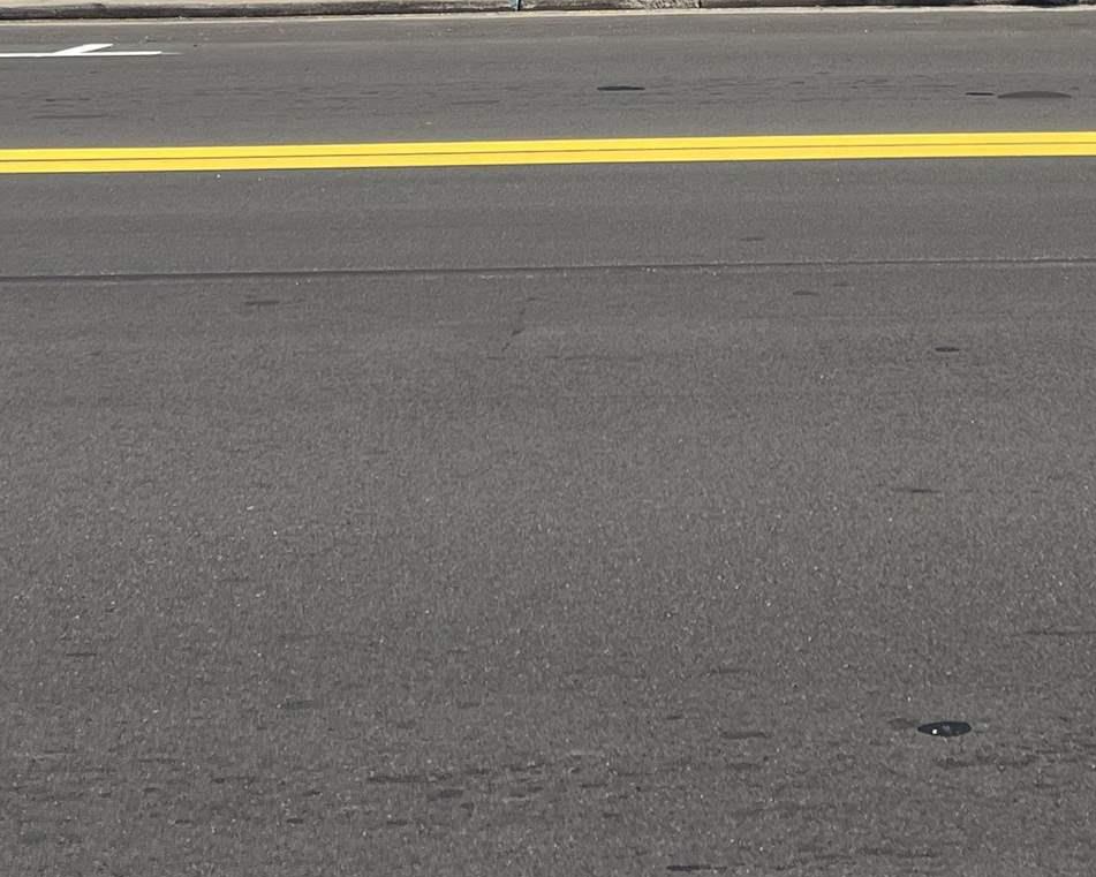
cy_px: -444
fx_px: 2660
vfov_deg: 16.9
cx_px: 987
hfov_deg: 22.7
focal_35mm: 82
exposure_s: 1/3257
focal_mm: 5.7
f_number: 1.5
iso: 50
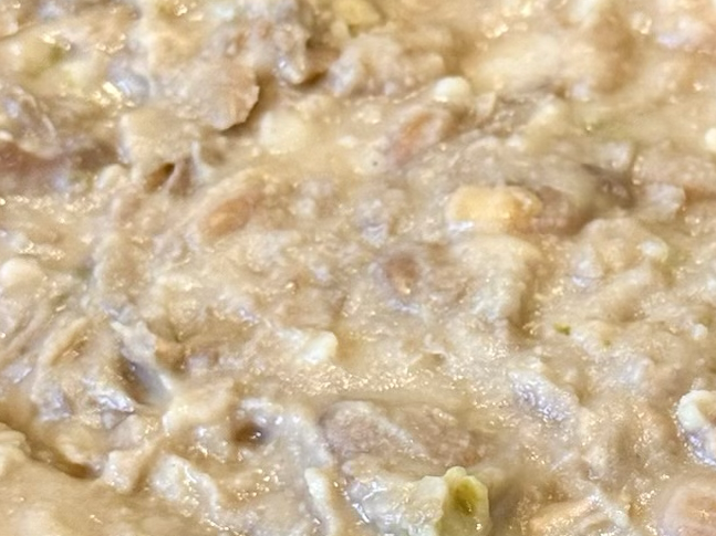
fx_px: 2358
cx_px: 634
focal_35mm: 114
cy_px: 22
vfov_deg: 12.9
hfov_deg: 17.0
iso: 160
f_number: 1.78
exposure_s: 1/60
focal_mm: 6.76
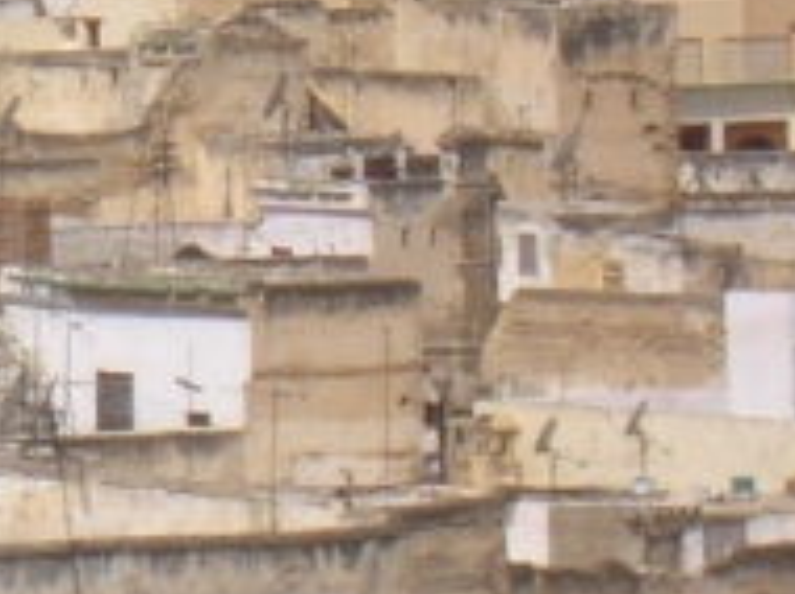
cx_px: -1038
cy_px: -669
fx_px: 13005
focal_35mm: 567
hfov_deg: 3.5
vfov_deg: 2.6
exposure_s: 1/200
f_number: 7.7
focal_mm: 17.4
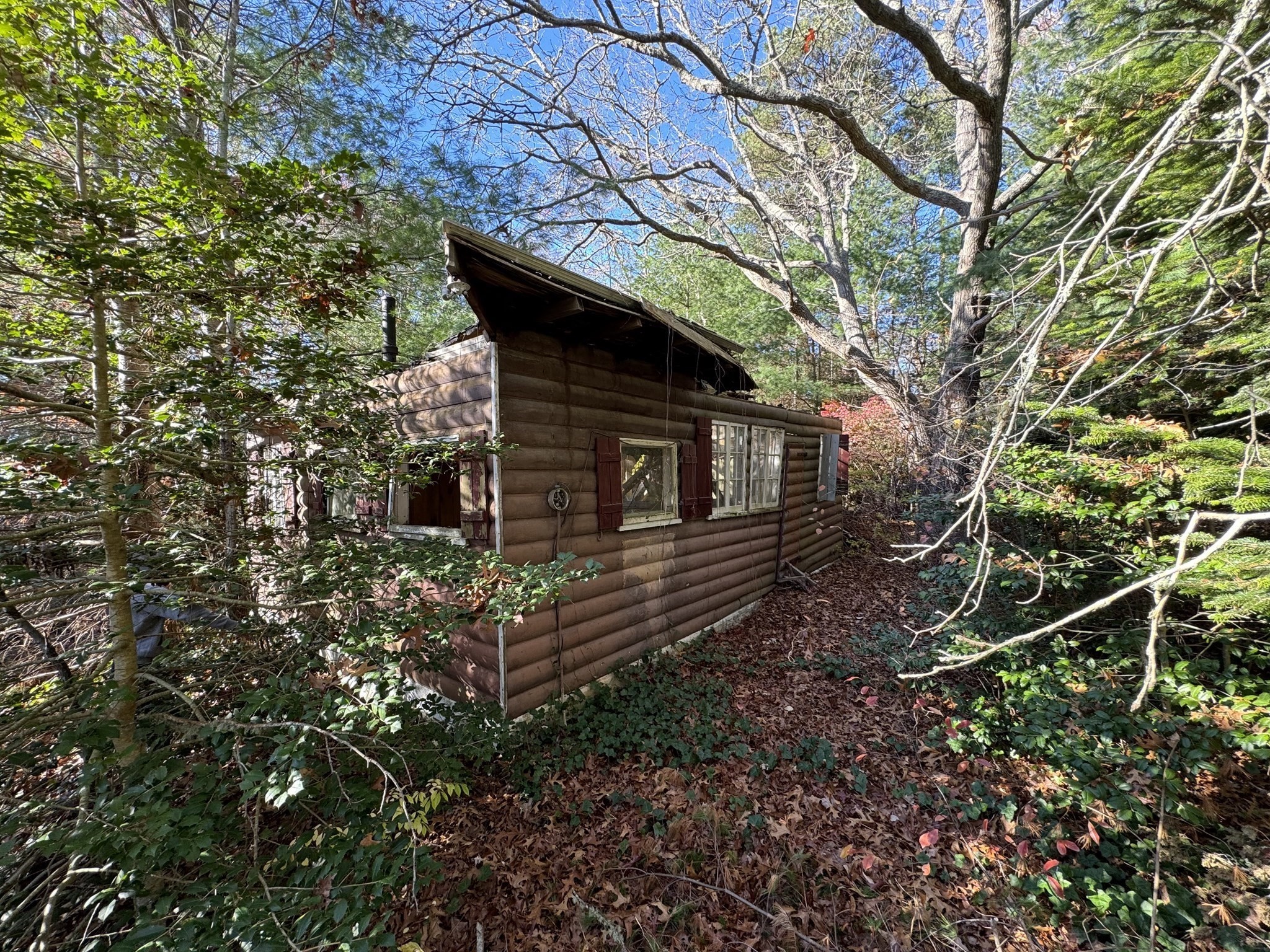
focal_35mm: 14
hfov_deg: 102.1
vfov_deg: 85.7
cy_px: 476
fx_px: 514
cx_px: 635
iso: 64
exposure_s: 1/99
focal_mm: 2.22
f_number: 2.2
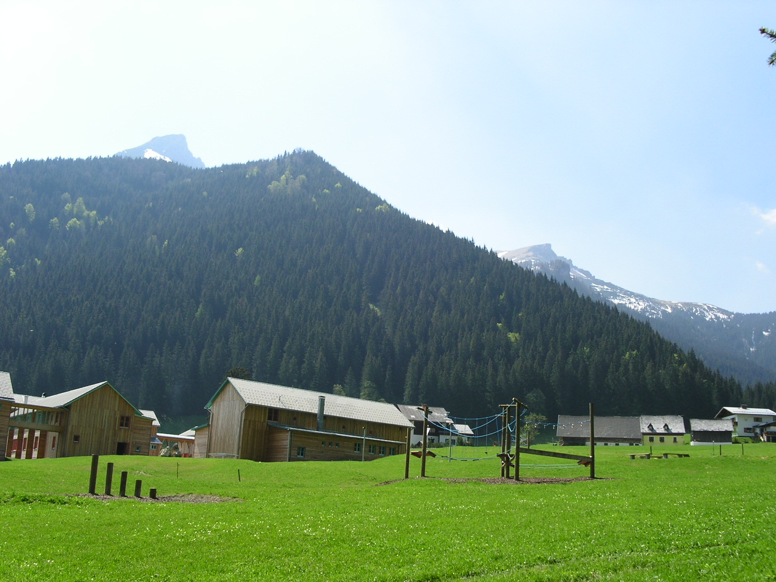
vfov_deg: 37.7
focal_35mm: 38
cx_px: 388
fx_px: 852
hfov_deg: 49.0
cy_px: 291
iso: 100
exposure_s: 1/350
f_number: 5.6
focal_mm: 7.8
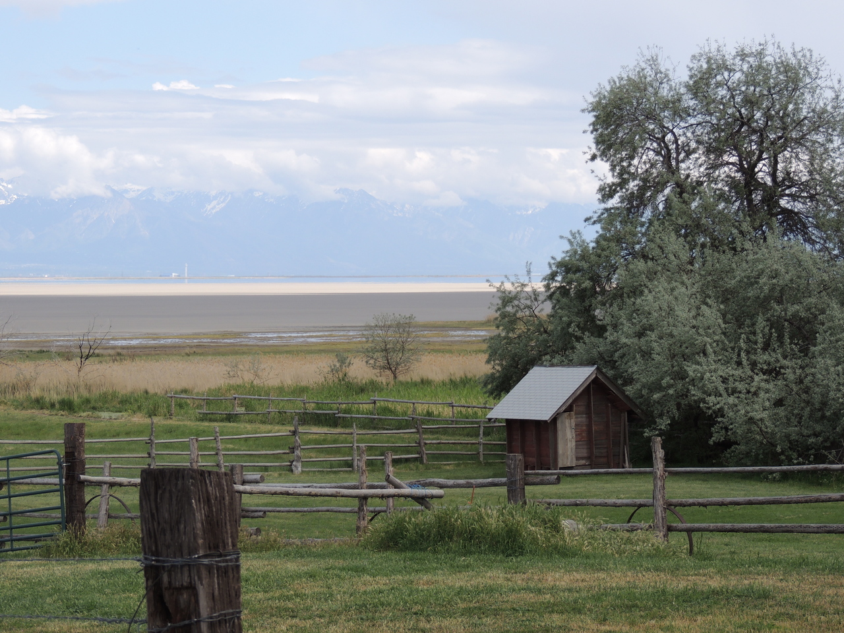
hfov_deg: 16.4
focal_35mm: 120
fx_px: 2926
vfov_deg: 12.3
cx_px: 422
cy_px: 316
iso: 100
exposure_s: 1/500
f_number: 4.2
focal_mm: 21.4
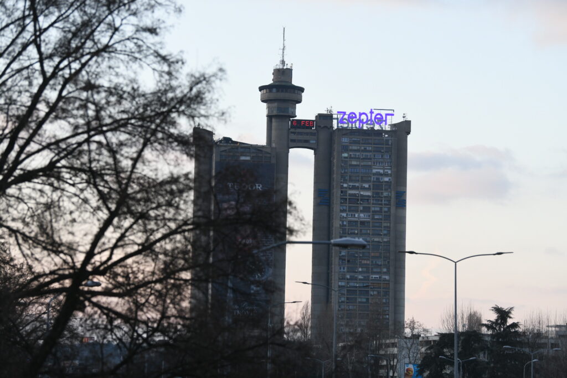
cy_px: 189
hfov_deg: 17.1
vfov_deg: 11.4
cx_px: 284
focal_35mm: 120
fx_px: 1890
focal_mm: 120
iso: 1250
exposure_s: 1/1600
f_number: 4
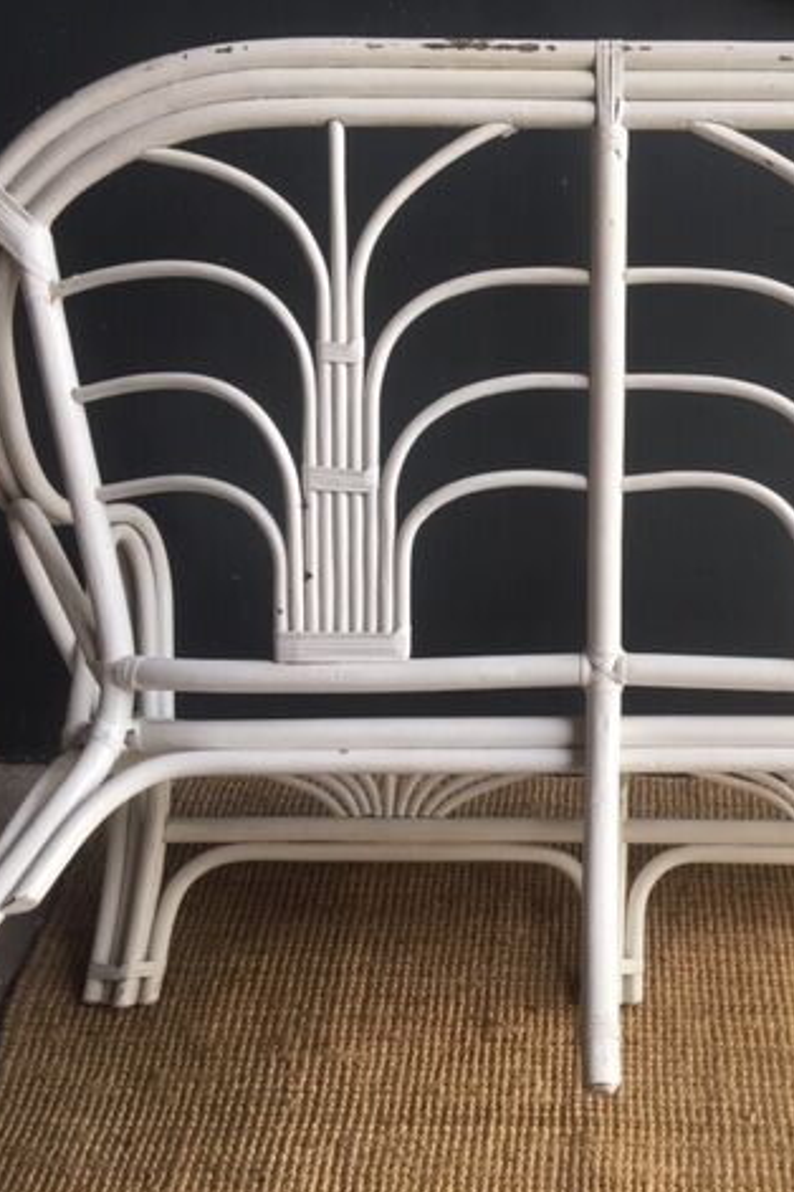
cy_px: 600
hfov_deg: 31.9
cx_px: 612
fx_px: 1356
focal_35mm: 41
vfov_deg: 47.4
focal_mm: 4.15
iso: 32
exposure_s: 1/50
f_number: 2.2
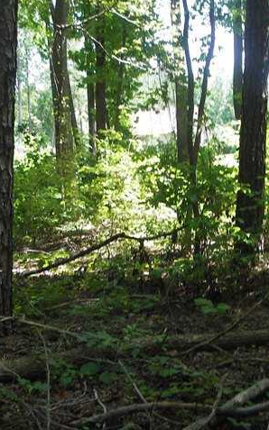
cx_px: 146
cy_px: 215
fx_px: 634
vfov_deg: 37.5
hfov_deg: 24.0
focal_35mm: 54
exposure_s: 1/50
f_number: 3.3
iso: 50
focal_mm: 6.3
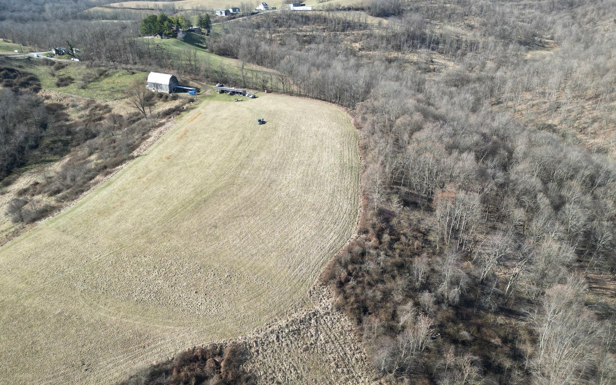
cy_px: 204
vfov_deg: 47.6
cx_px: 304
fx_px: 436
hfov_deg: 70.4
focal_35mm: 26
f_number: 1.7
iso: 100
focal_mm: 6.72
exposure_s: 1/1000
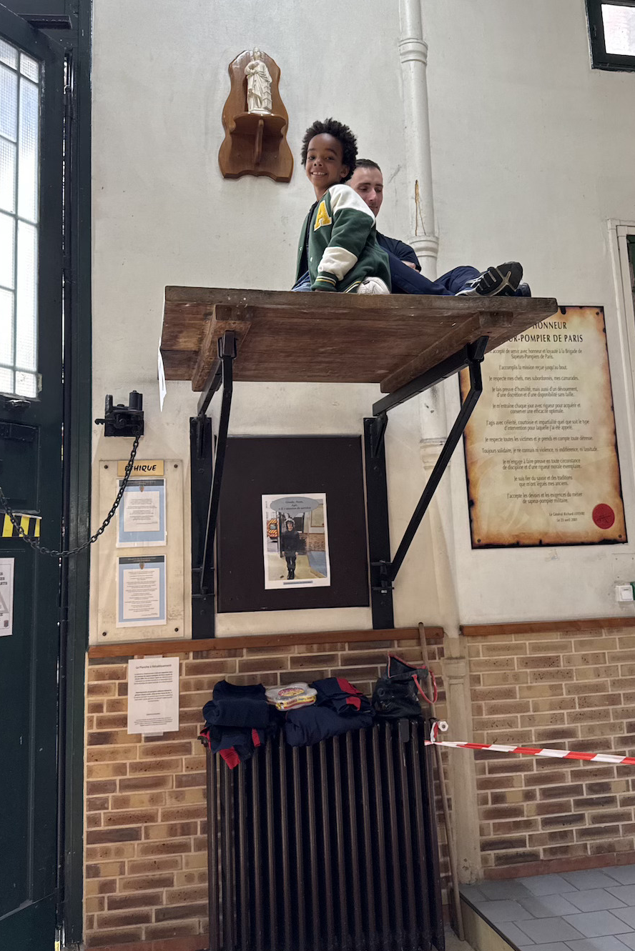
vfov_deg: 61.8
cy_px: 423
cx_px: 305
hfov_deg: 43.6
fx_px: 793
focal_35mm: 30
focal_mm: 6.76
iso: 125
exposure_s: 1/100
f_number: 1.78
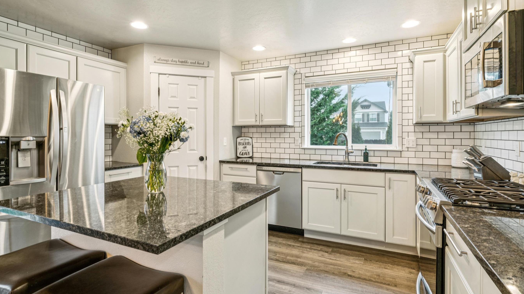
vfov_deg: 58.3
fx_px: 264
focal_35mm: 19
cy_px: 136
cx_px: 258
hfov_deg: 89.6
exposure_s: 1/5
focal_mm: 16
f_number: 13
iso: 400
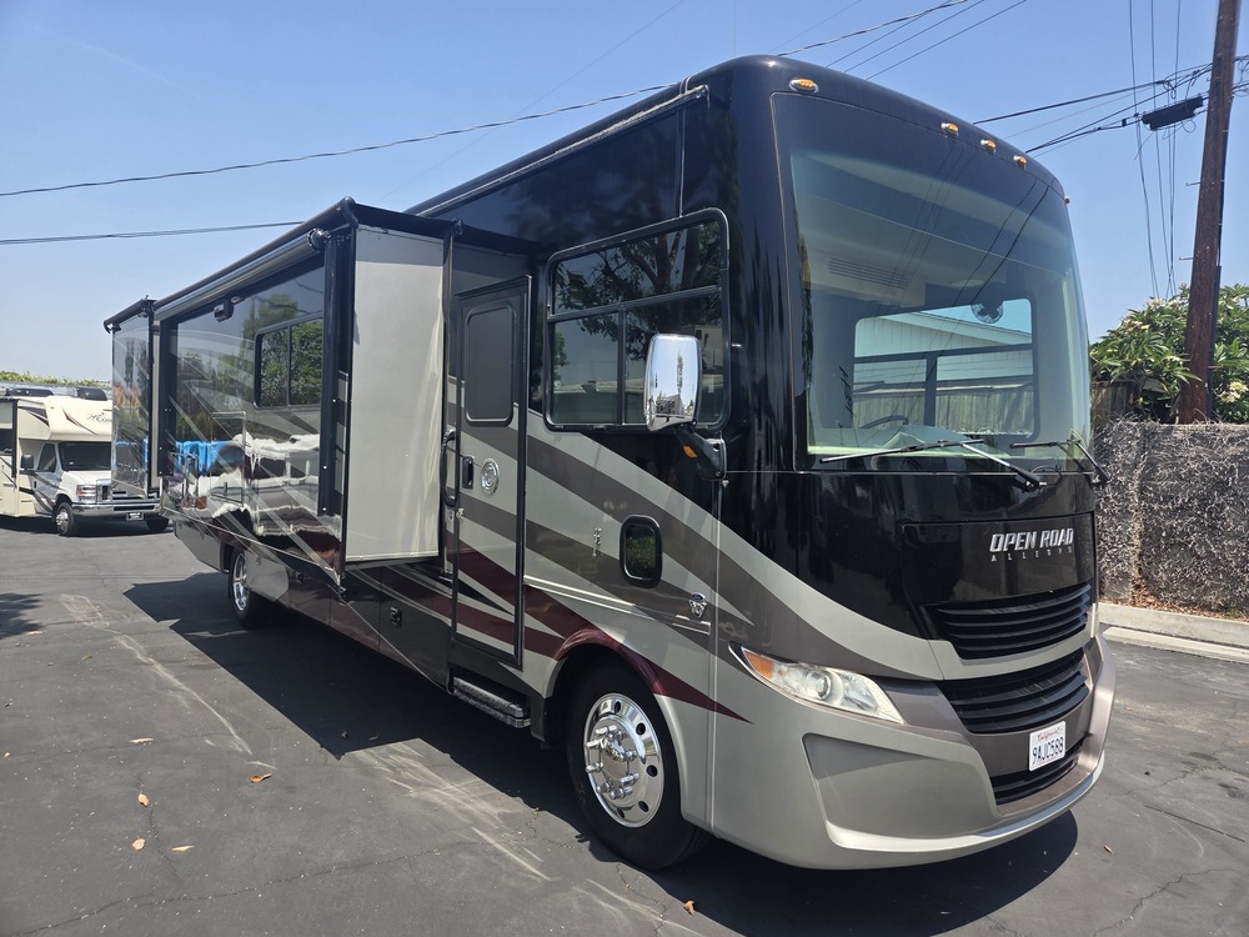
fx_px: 830
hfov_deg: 73.9
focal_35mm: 23
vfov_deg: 58.9
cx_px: 624
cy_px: 468
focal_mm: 5.4
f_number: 1.8
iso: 80
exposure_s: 1/2805
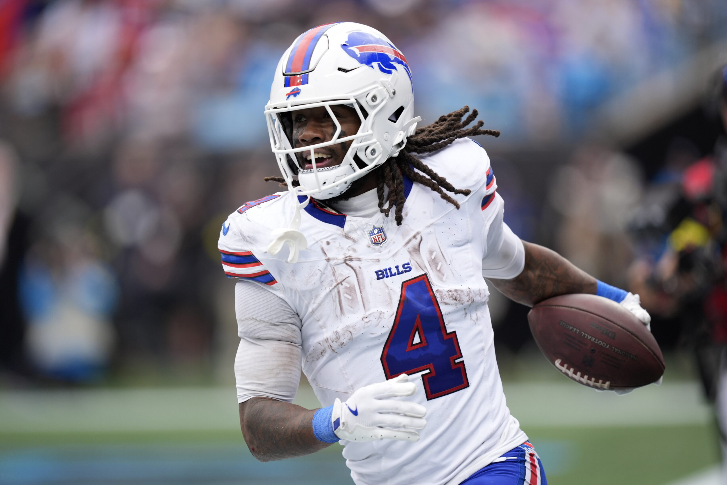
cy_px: 242
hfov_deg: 5.2
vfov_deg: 3.4
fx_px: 8078
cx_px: 364
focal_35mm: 400
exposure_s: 1/2000
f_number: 2.8
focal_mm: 400
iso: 500
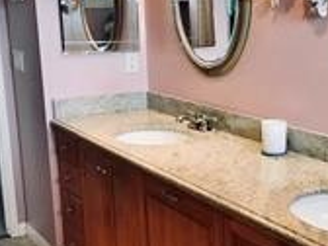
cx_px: 308
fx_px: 540
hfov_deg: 31.8
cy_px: 133
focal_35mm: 57
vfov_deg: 25.7
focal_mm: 3.99
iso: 32
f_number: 1.8
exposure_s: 1/30
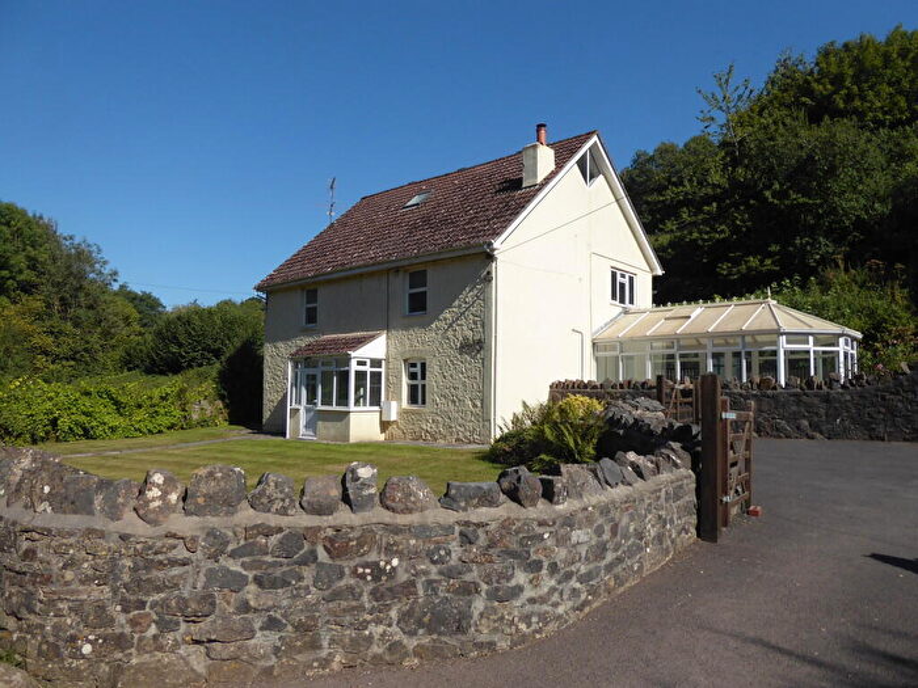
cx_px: 459
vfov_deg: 56.8
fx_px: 636
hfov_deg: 71.6
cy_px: 344
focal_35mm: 24
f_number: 3.3
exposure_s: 1/1300
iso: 80
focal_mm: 4.3
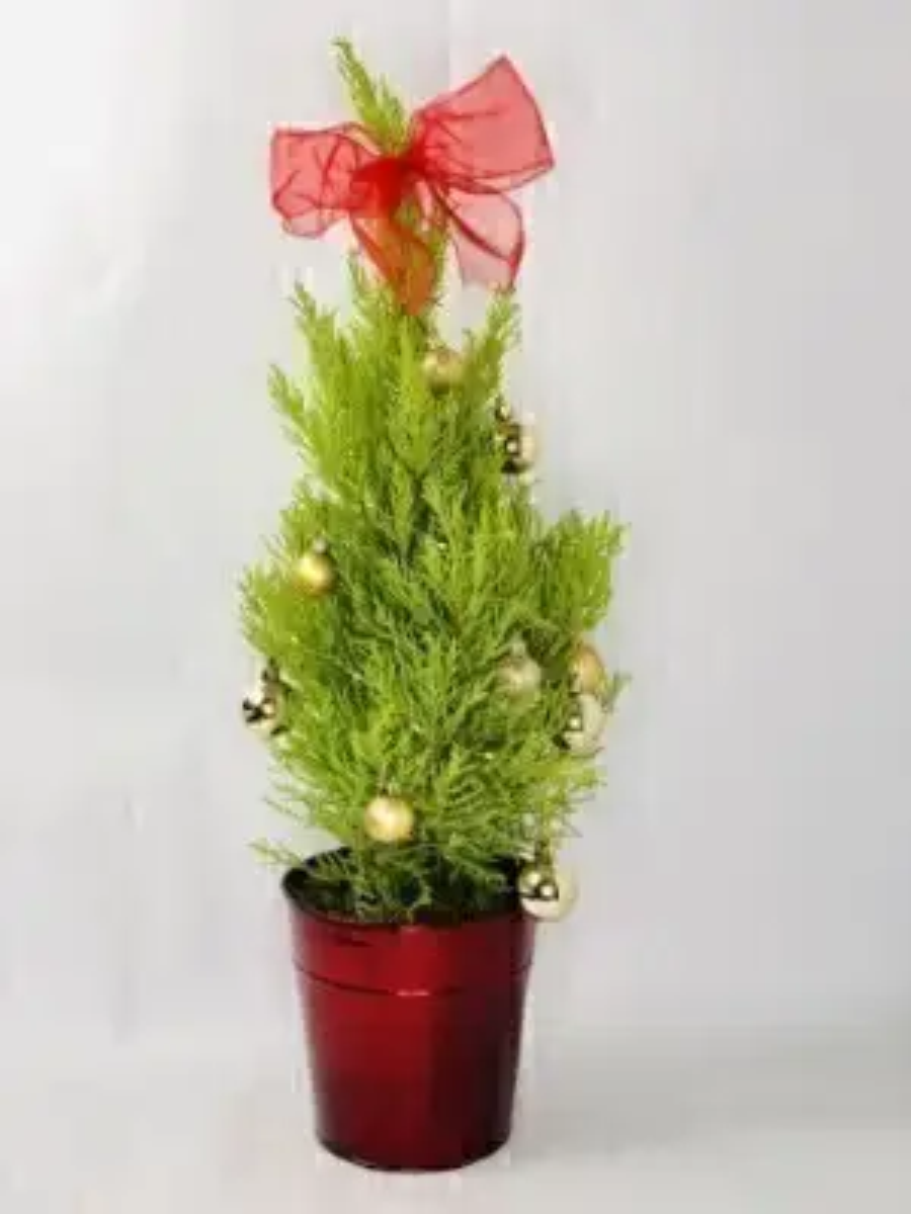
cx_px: 456
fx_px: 1825
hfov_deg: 28.0
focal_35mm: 52
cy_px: 607
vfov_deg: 36.8
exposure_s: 1/50
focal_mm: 6
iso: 20
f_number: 2.4
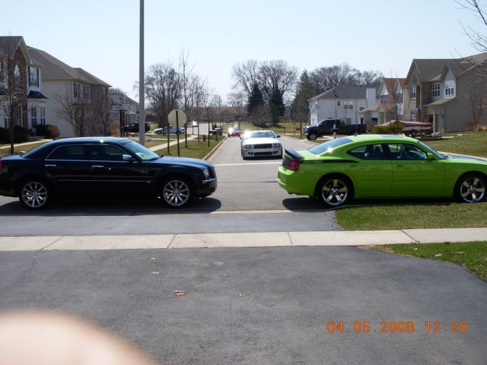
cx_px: 244
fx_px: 661
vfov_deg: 30.9
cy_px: 182
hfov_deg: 40.4
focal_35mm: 47
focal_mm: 7.9
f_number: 6.9
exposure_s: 1/320
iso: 100
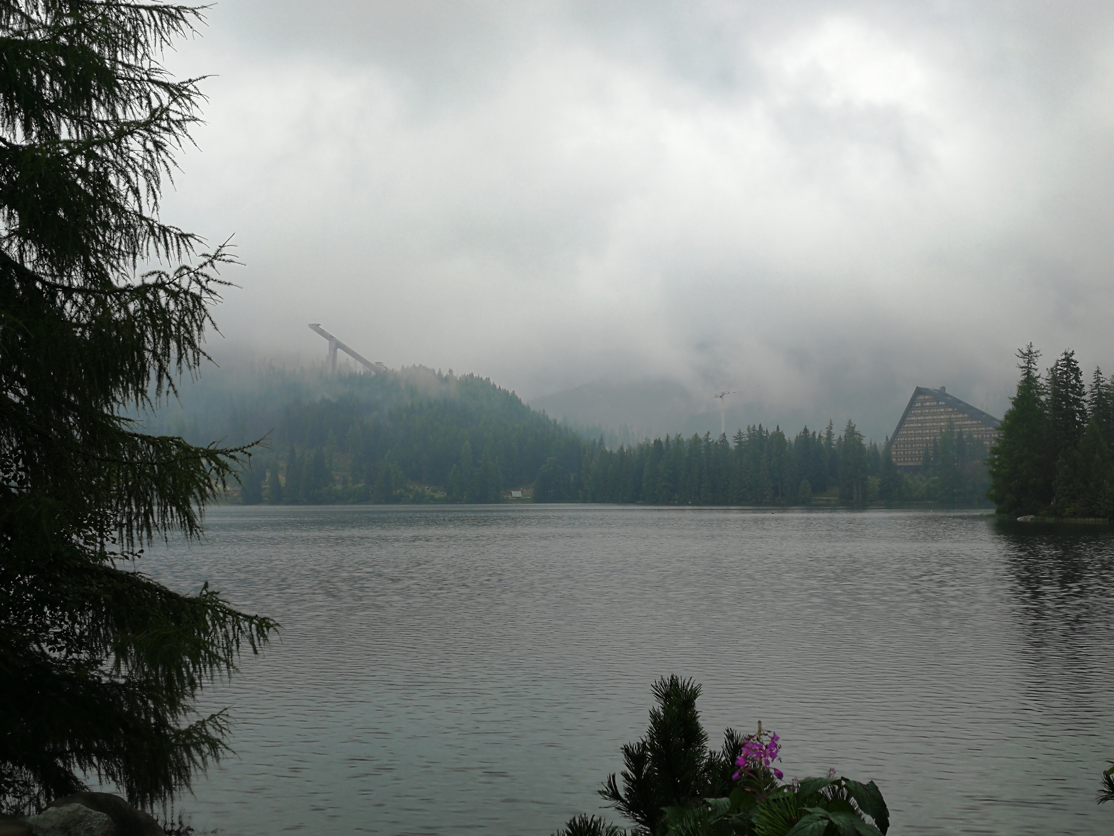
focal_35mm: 34
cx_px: 557
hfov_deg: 54.0
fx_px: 1094
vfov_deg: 41.8
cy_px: 418
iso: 50
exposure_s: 1/432
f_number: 2.2
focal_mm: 3.95
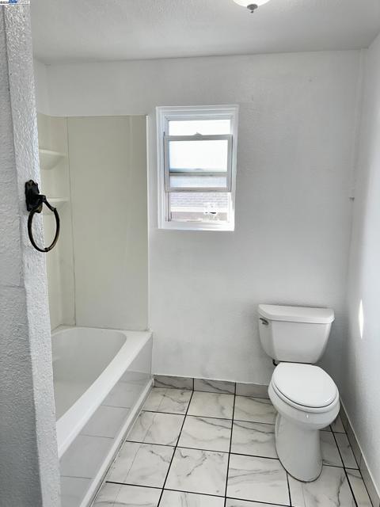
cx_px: 190
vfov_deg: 71.6
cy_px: 254
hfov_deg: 56.8
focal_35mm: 24
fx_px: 351
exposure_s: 1/186
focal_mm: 6.86
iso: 80
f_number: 1.78
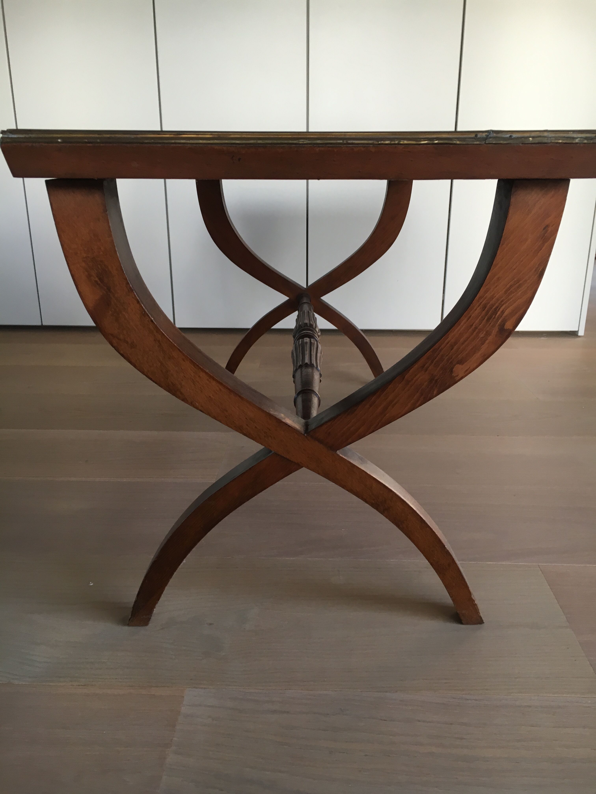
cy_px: 397
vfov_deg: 61.7
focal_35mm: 29
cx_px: 298
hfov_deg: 48.2
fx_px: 666
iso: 64
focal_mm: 4.15
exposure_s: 1/33
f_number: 2.2
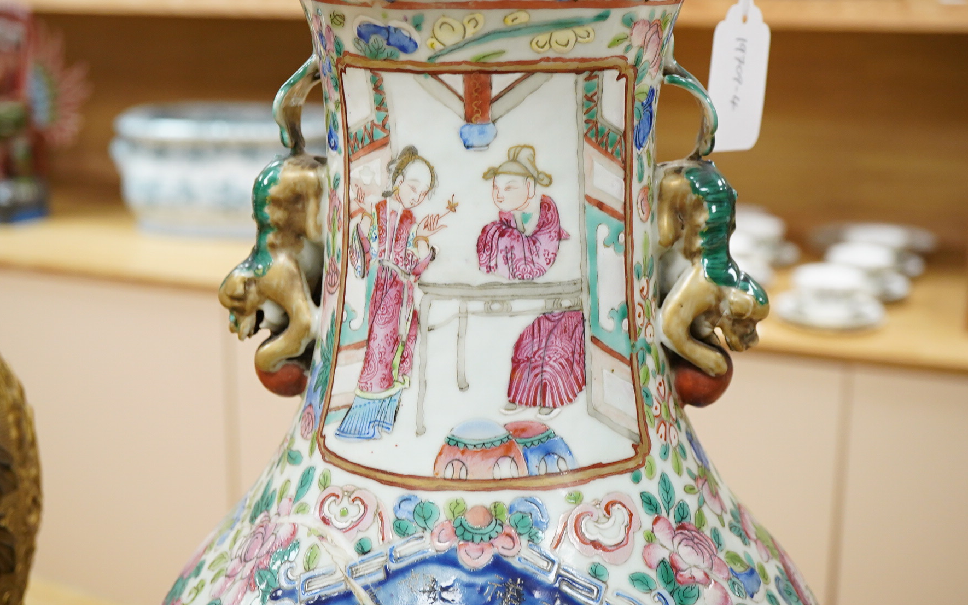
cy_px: 253
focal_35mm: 51
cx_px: 479
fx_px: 1345
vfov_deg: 25.3
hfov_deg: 39.6
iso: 2000
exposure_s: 1/125
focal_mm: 30
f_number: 7.1
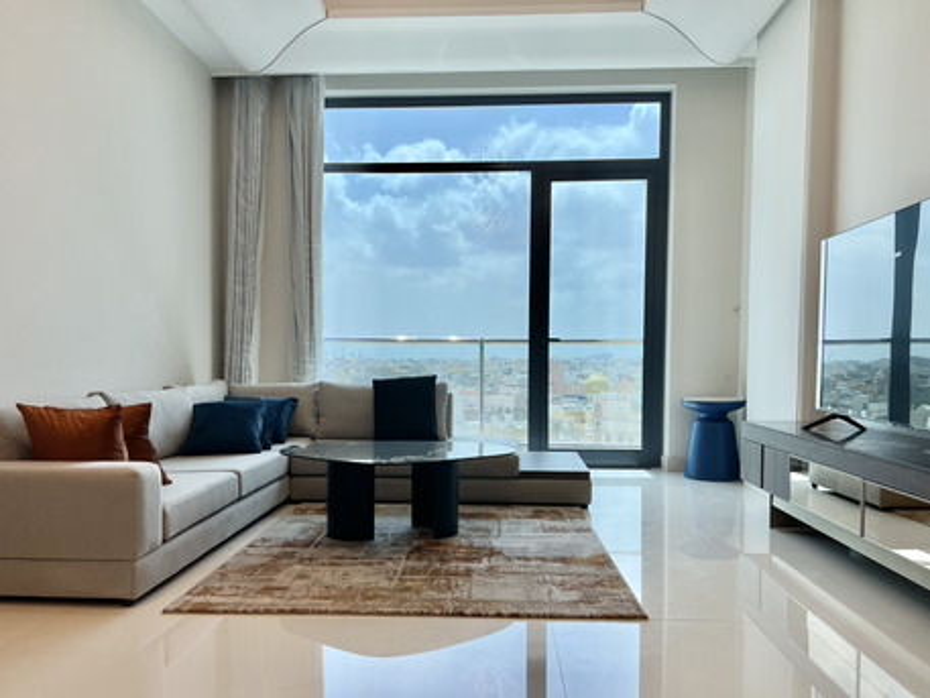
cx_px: 465
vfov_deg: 53.1
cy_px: 349
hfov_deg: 67.3
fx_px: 699
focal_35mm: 26
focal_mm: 5.7
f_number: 1.5
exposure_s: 1/1196
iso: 50
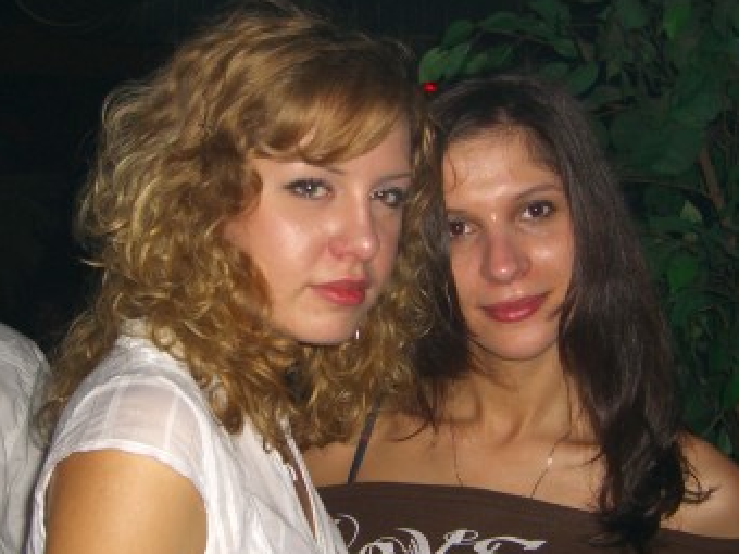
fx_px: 1430
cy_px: 306
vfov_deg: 21.9
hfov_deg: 29.0
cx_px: 337
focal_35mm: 67
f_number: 2.8
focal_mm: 7.9
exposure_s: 1/60
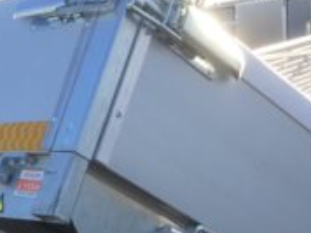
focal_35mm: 98
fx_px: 879
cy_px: 357
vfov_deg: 14.0
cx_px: 37
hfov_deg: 19.7
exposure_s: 1/434
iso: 32
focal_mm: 4.15
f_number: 2.2
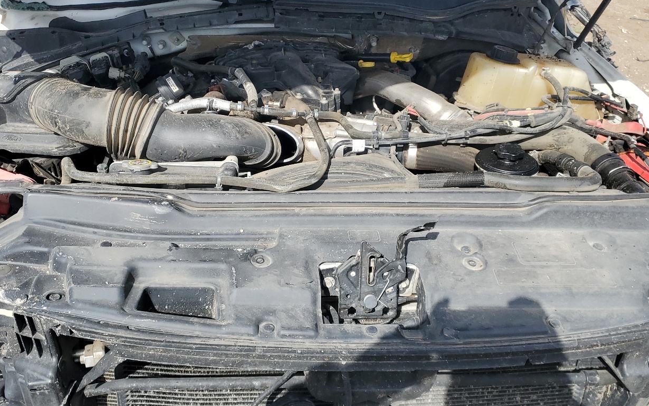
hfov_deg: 54.0
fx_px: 637
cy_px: 197
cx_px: 313
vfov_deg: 35.3
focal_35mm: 36
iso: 50
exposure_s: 1/2500
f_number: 1.5
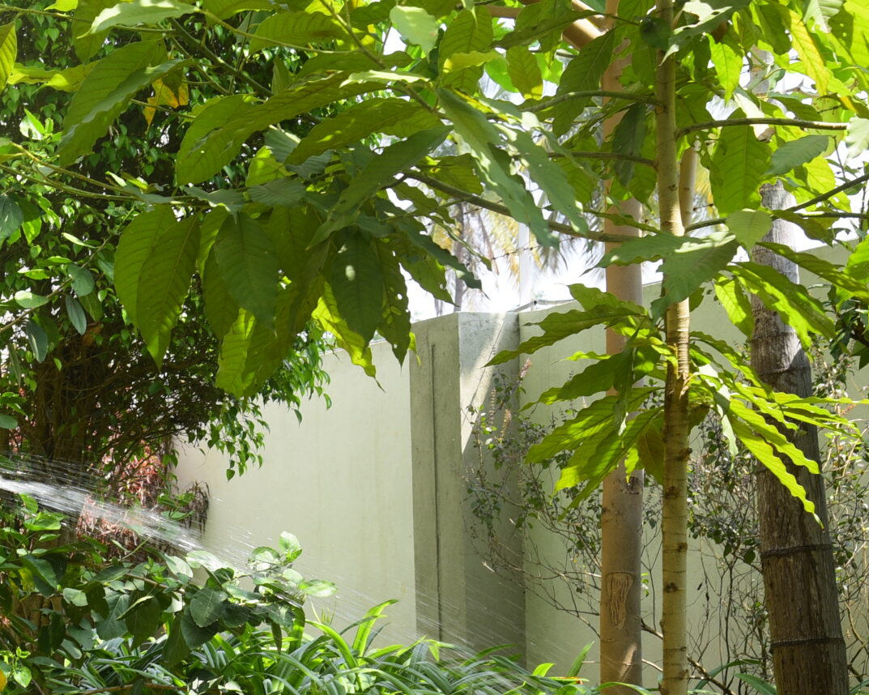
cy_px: 588
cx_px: -26
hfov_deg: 16.7
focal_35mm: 112
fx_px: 2880
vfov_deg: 13.7
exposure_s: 1/125
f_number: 7.1
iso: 320
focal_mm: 50
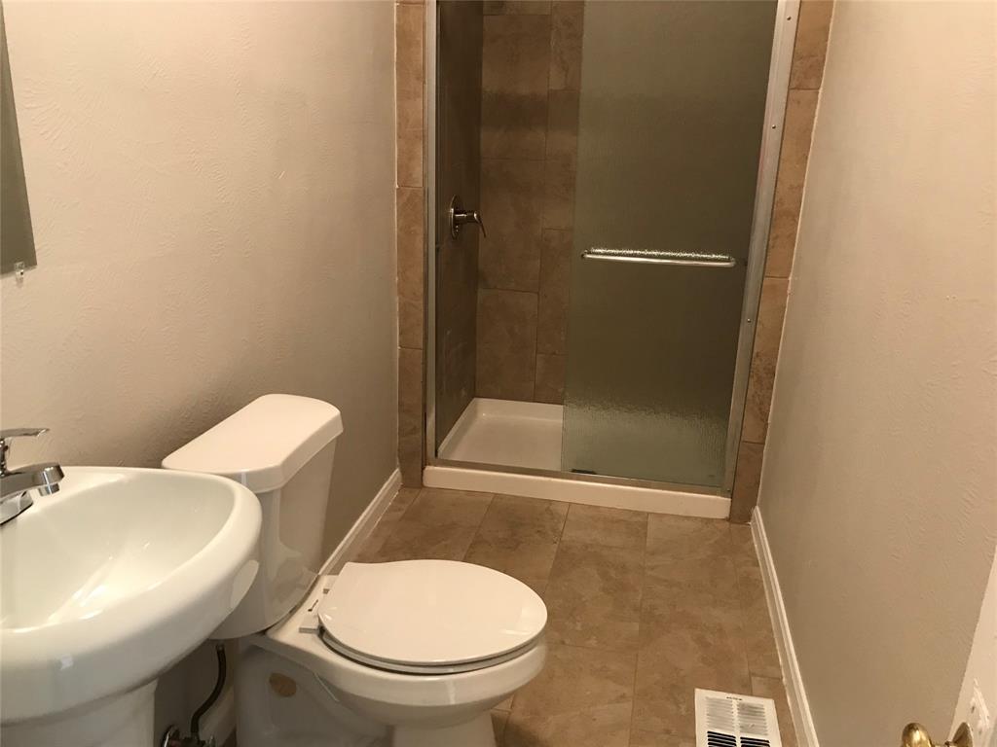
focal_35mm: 28
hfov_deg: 63.4
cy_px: 374
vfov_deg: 49.7
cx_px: 498
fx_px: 806
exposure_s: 1/15
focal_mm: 3.99
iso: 40
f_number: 1.8
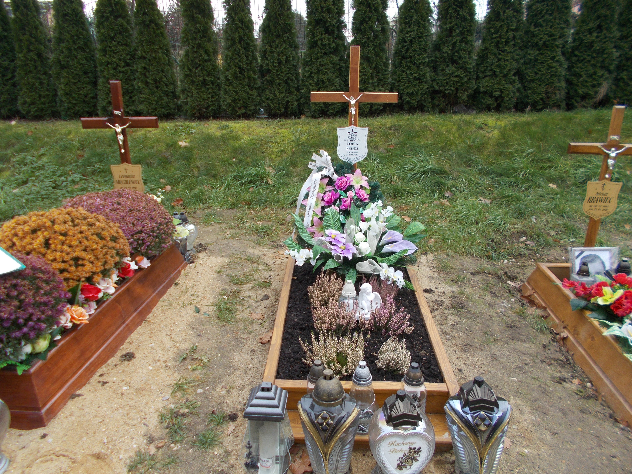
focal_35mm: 26
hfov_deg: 67.3
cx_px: 316
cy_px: 237
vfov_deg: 53.1
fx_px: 475
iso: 80
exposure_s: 1/125
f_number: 3.2
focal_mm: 4.6
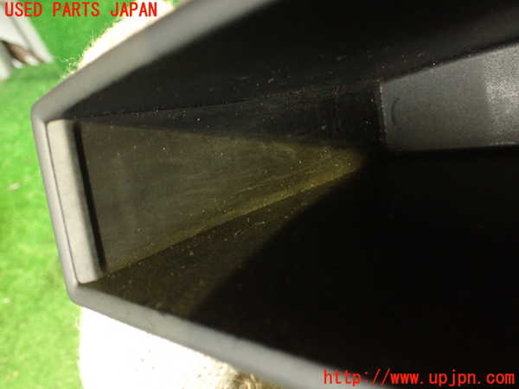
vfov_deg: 44.2
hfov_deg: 56.8
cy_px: 194
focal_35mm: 32
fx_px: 480
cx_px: 260
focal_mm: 5.79
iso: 800
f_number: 2.4
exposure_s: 1/15
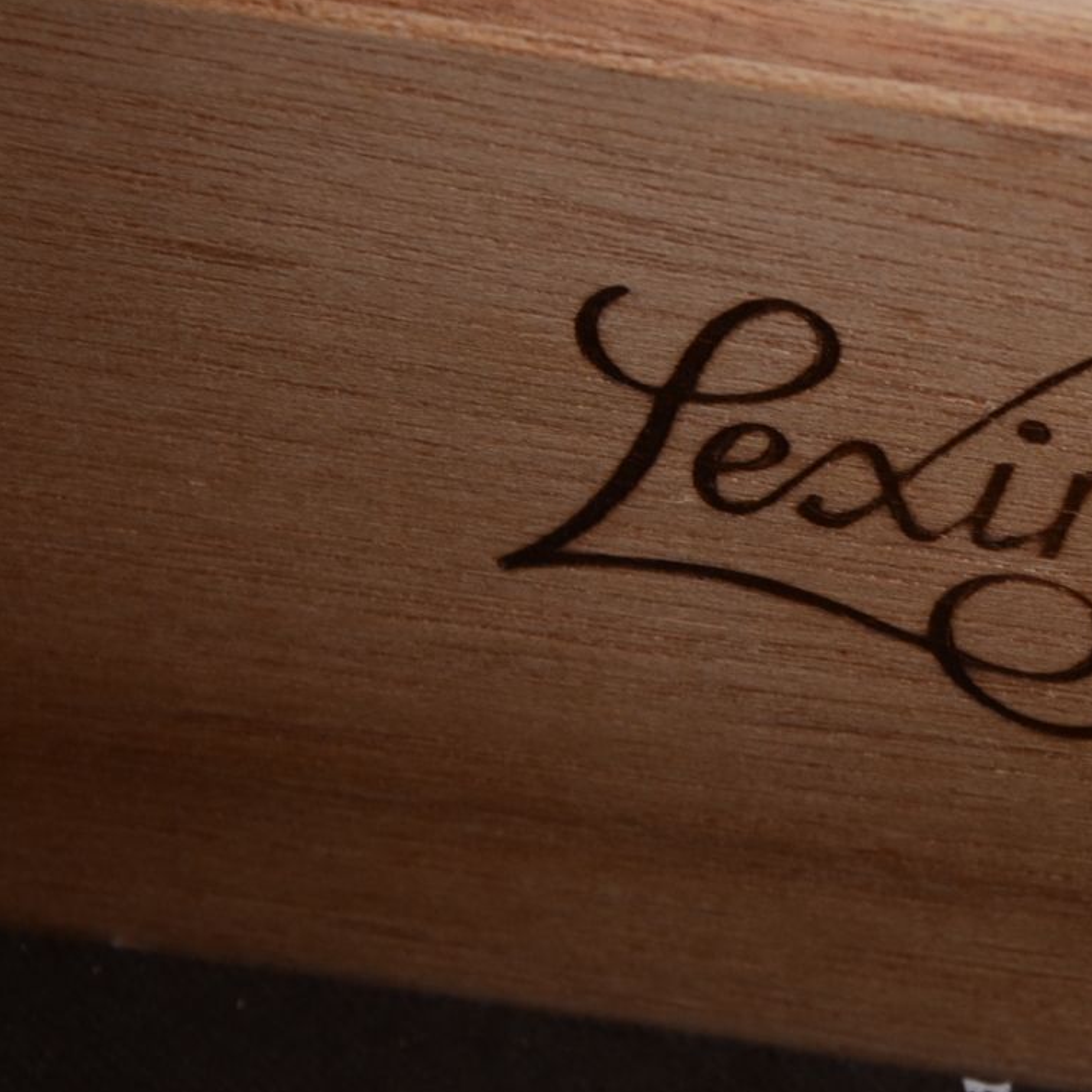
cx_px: 1174
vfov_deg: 4.0
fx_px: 15539
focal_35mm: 435
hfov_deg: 4.0
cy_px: 455
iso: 200
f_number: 7.1
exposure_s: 1/60
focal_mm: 105
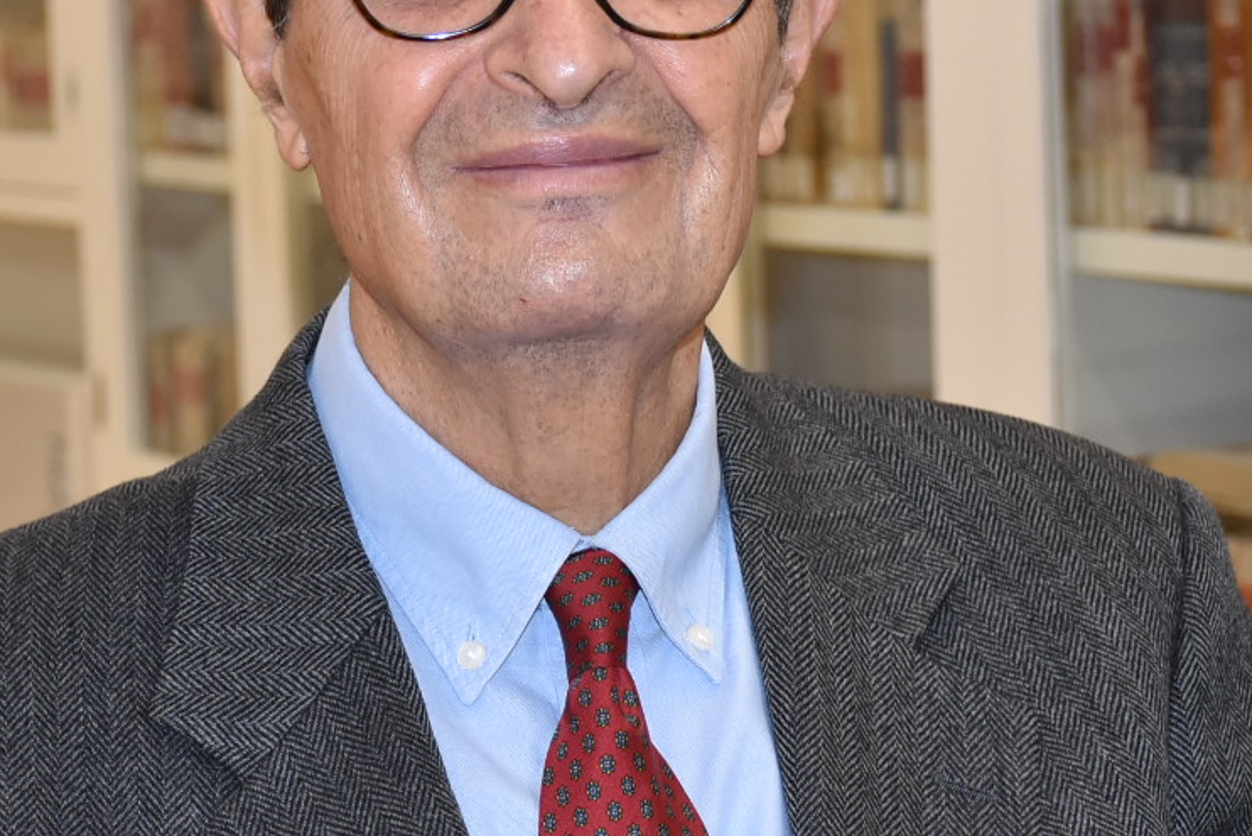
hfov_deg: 15.6
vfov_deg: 10.5
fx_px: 4556
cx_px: 727
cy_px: 263
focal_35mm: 131
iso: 800
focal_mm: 40
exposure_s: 1/125
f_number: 5
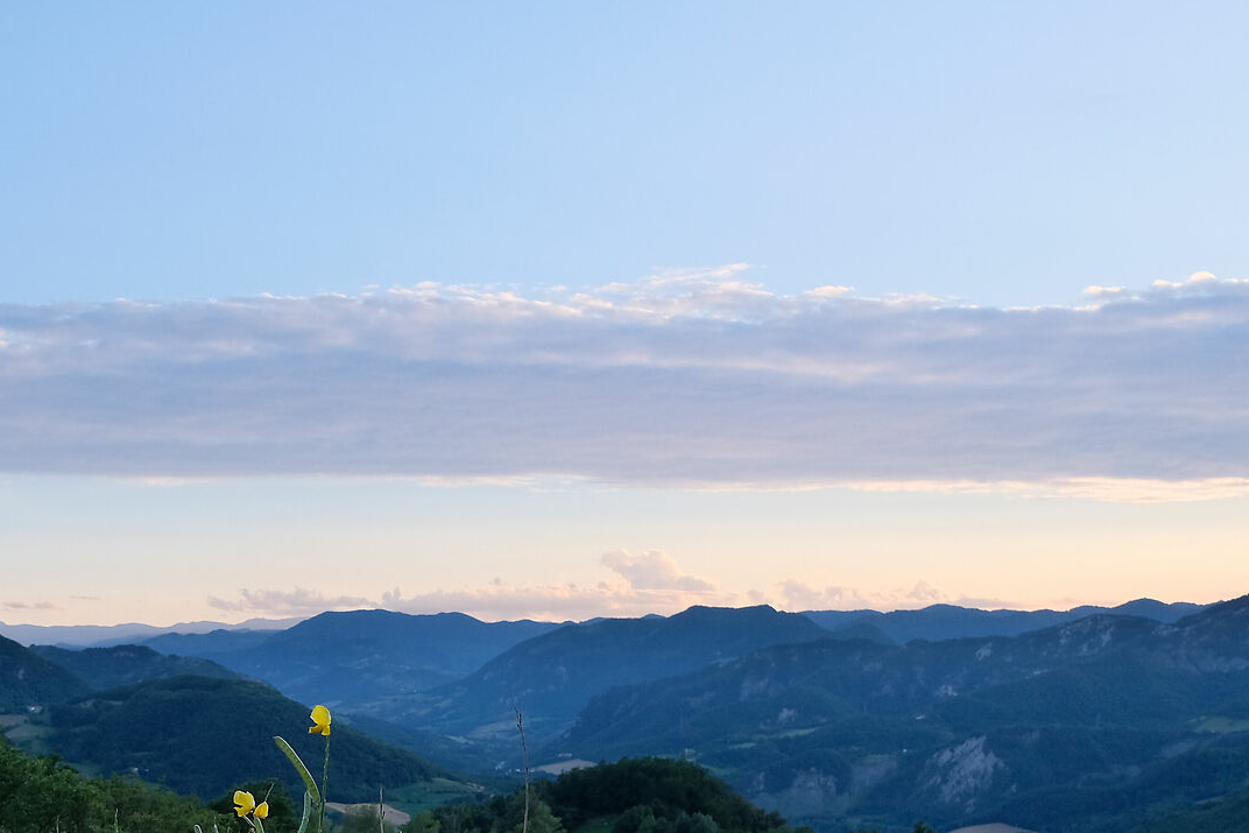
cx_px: 199
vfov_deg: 26.5
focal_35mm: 47
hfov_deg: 39.7
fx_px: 1631
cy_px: 908
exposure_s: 1/52
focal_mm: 14
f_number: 8
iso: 800
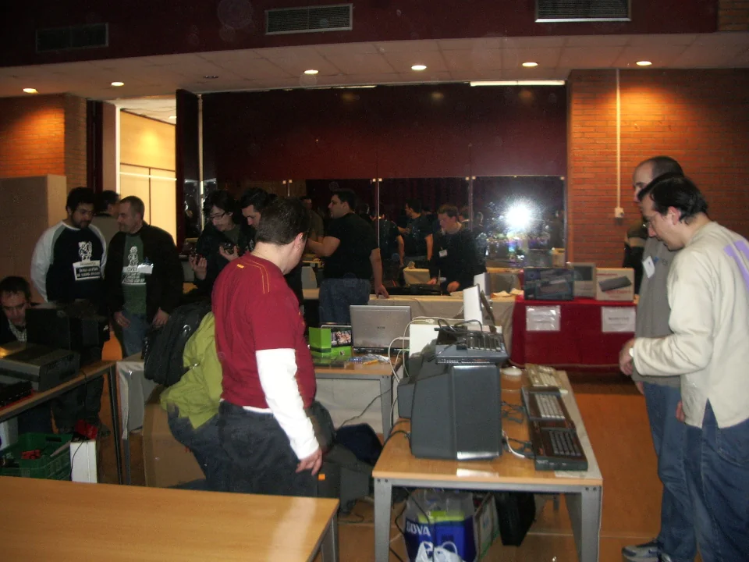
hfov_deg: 52.6
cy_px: 281
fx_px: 757
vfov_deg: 40.7
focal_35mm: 35
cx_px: 374
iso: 200
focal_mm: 5.8
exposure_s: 1/15
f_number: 2.6
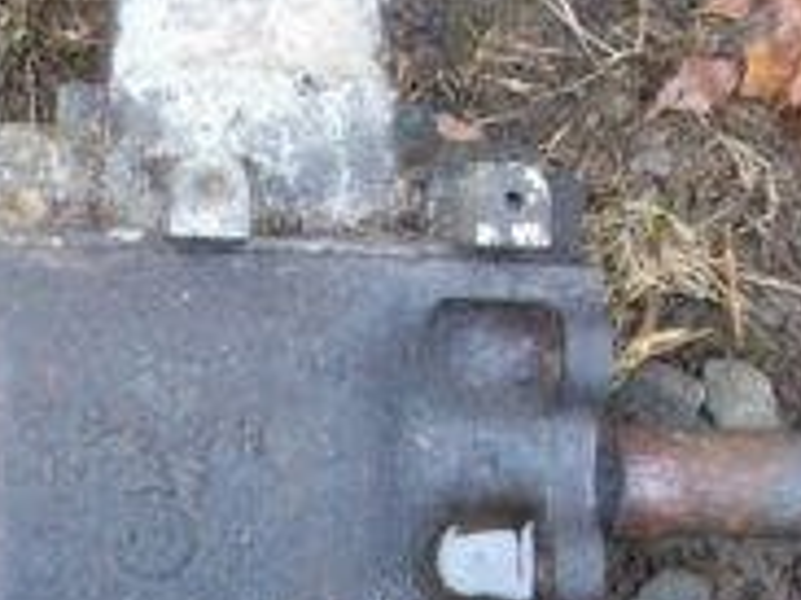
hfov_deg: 21.1
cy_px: 431
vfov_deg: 15.8
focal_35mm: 93
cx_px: 302
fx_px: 2151
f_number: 2.8
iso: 160
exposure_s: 1/23.7
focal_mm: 5.7
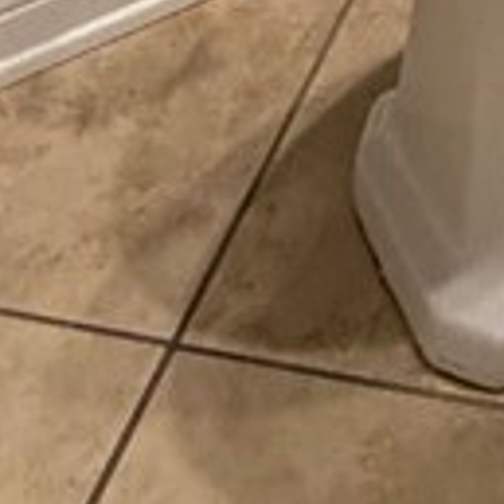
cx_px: 770
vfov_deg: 10.1
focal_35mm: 98
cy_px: -1168
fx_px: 1614
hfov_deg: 16.1
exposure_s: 1/60
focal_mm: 2.22
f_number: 2.2
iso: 250
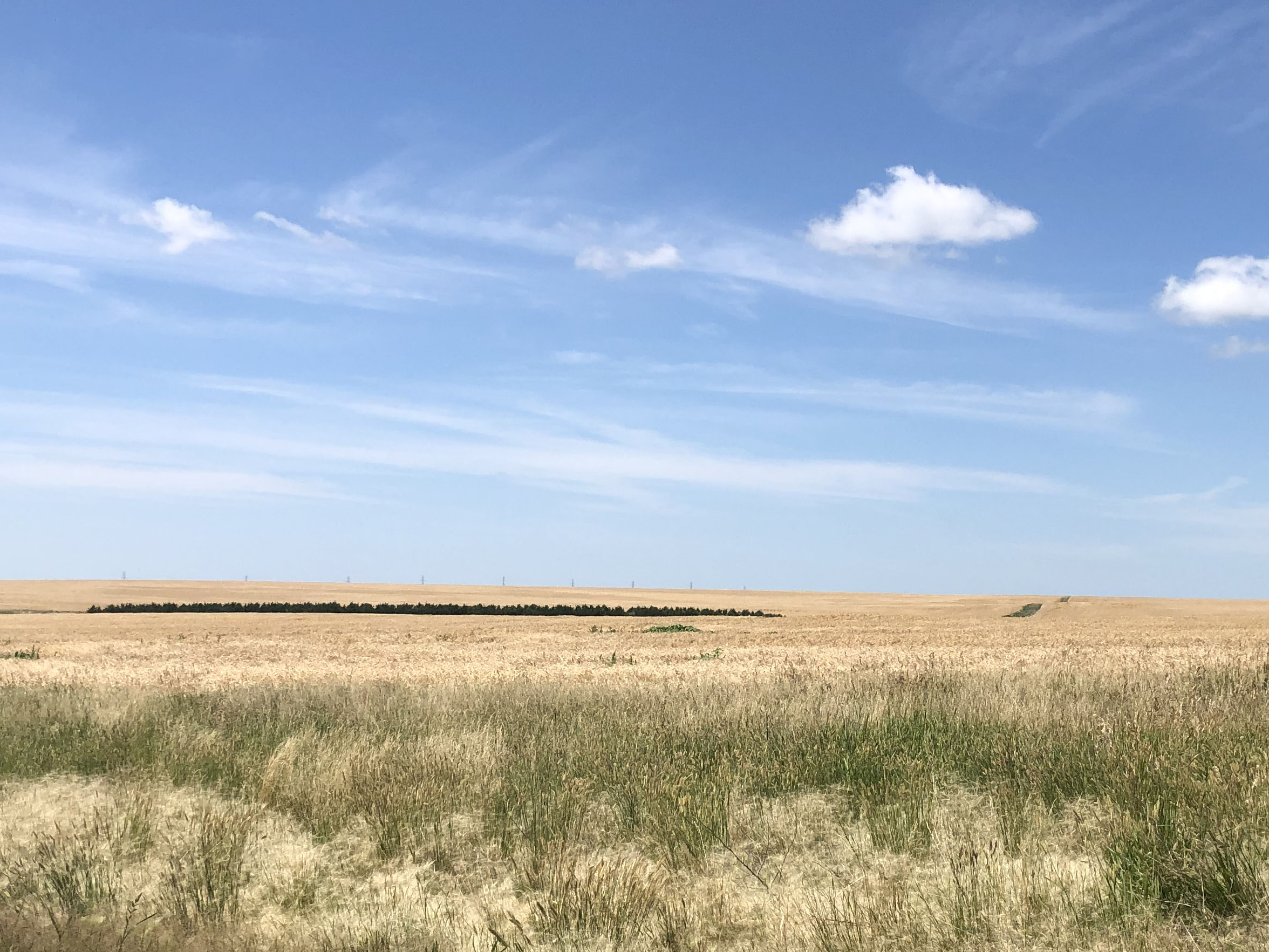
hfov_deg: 39.6
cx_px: 723
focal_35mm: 48
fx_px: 1760
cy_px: 566
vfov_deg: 30.2
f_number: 1.8
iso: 20
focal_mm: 3.99
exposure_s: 1/3003
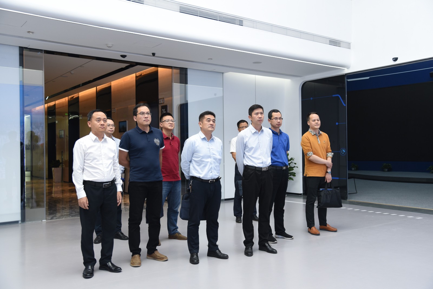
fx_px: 385
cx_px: 216
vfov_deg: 41.1
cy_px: 144
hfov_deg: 58.7
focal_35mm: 32
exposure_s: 1/60
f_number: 4
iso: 400
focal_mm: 32
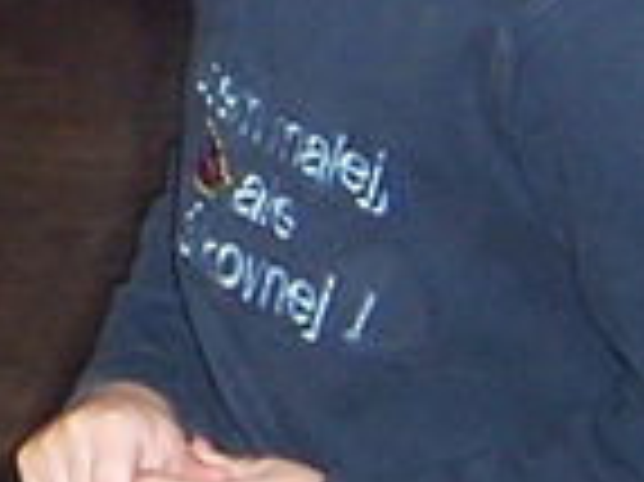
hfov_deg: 7.8
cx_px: -878
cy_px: -225
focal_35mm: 237
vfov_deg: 6.2
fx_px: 4405
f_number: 2.8
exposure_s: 1/60
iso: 140
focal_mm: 5.5
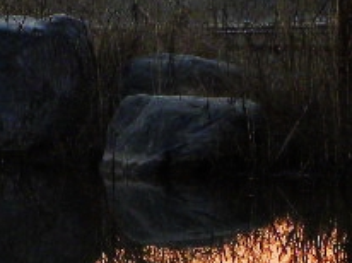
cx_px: 80
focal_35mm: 289
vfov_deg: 5.1
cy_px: -19
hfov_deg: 6.9
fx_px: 2935
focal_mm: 10.3
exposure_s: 1/86.6
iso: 109
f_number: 3.5
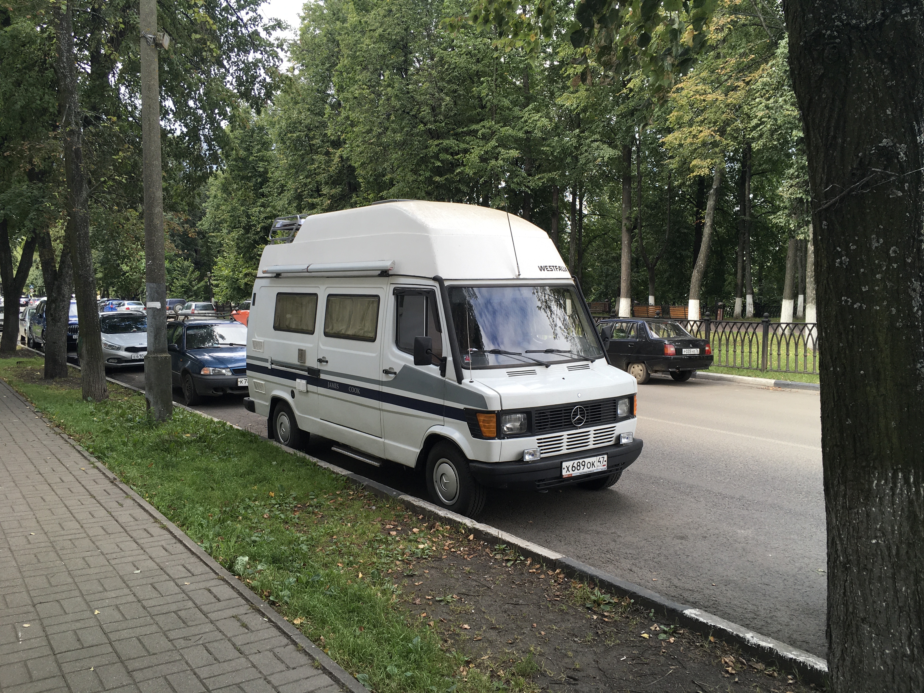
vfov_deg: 48.2
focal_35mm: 29
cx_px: 462
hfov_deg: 61.7
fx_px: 774
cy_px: 346
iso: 25
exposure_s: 1/234
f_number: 2.2
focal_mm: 4.15
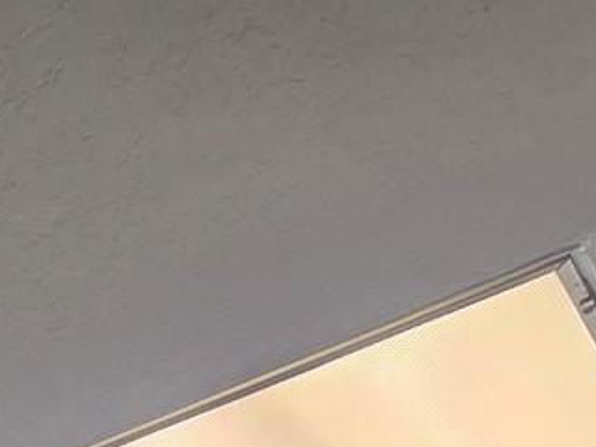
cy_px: 1101
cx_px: -305
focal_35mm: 65
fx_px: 1119
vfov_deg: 14.2
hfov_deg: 23.6
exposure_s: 1/60
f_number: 2.2
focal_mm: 2.2
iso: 250
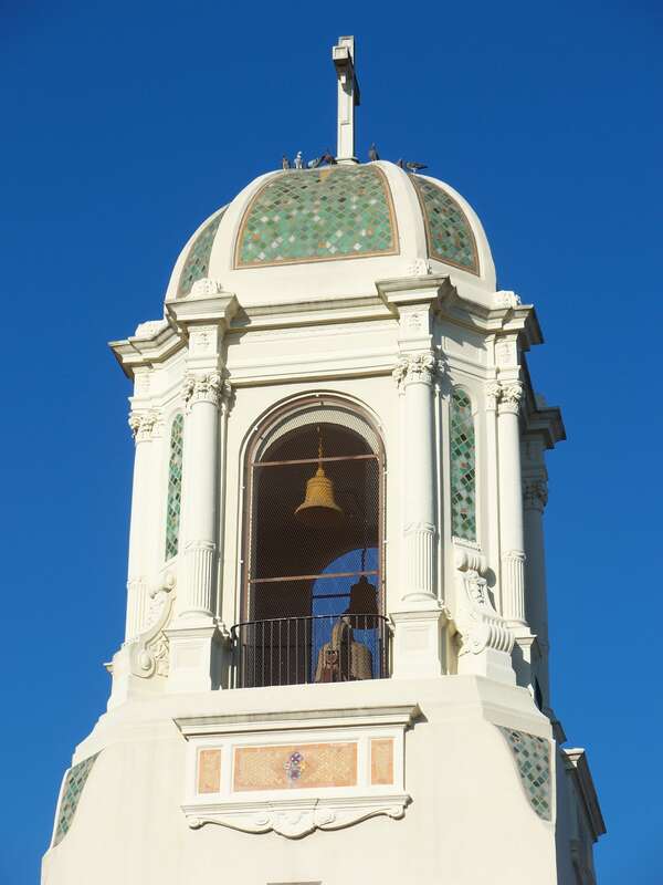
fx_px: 2886
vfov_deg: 17.4
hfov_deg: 13.1
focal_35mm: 113
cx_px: 332
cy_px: 442
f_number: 5
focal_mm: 23.9
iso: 64
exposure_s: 1/500
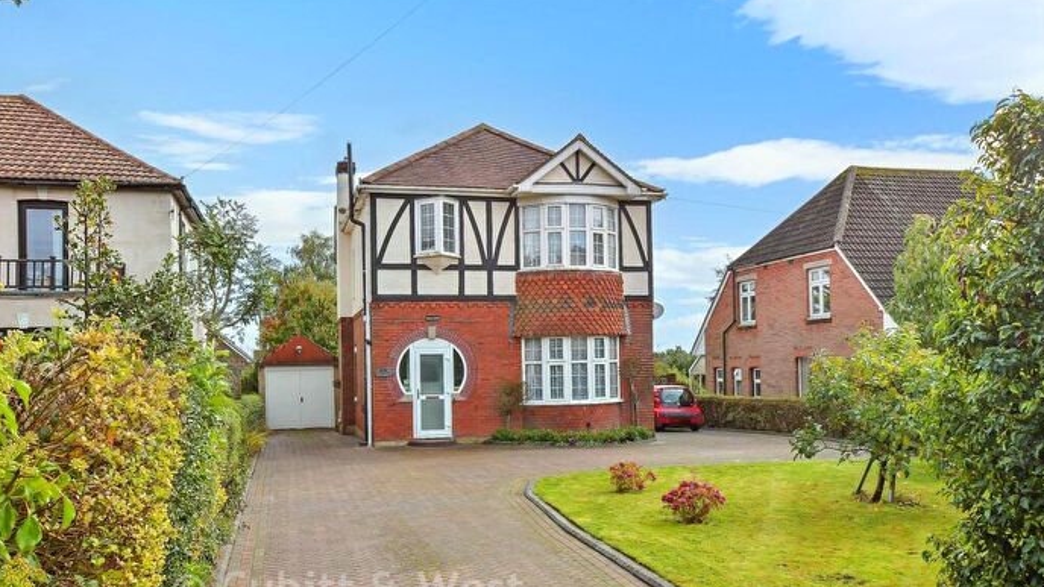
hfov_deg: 61.0
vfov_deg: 36.6
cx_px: 517
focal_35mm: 32
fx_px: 886
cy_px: 347
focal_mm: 20
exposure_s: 1/250
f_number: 11
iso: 400
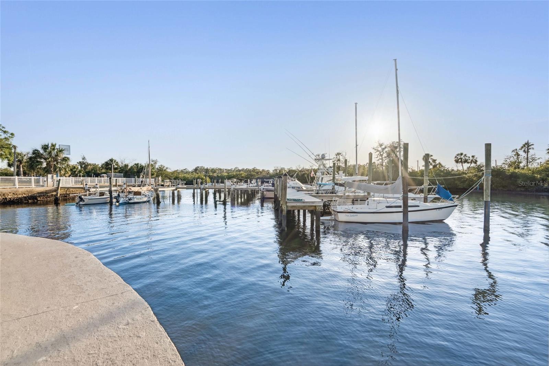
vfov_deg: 73.7
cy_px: 183
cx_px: 274
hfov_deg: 96.7
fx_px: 244
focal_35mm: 16
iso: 125
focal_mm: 16
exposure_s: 1/100
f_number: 8
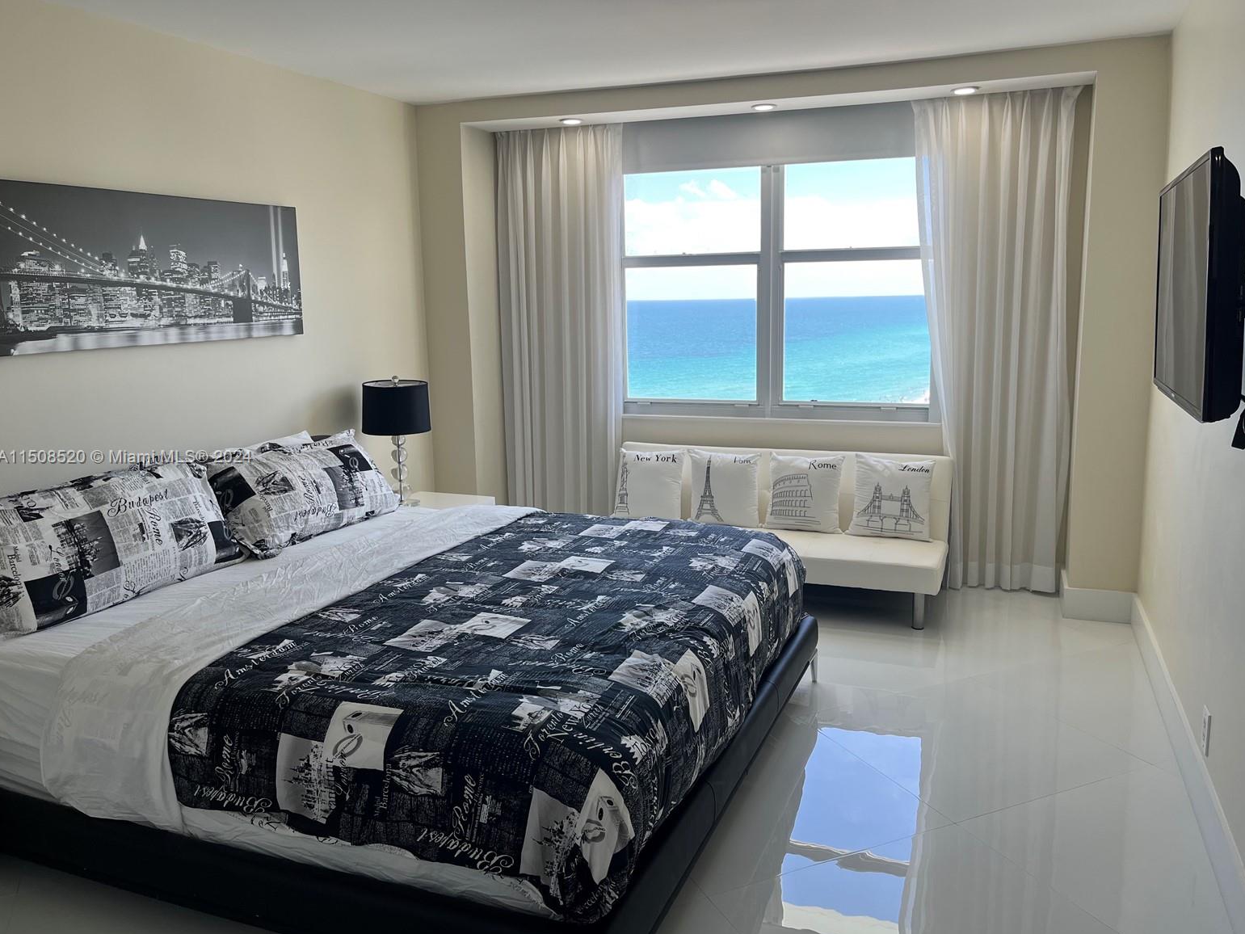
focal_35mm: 27
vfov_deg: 51.4
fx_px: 971
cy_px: 458
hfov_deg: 65.3
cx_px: 640
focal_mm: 5.1
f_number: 1.6
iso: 40
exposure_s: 1/158
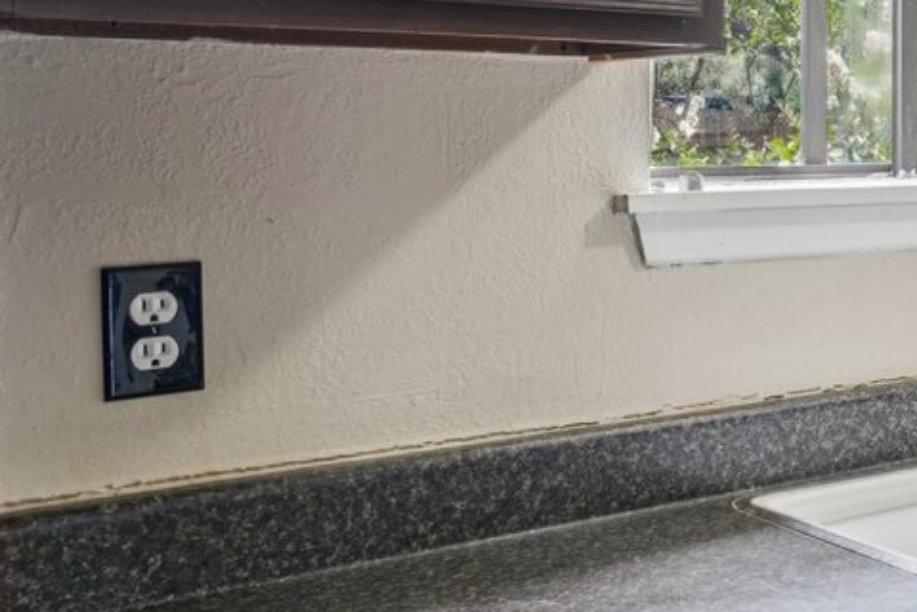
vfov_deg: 24.8
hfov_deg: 26.9
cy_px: 174
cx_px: 1356
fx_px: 1375
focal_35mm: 54
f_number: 8
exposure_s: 1/8
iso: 400
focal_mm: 16
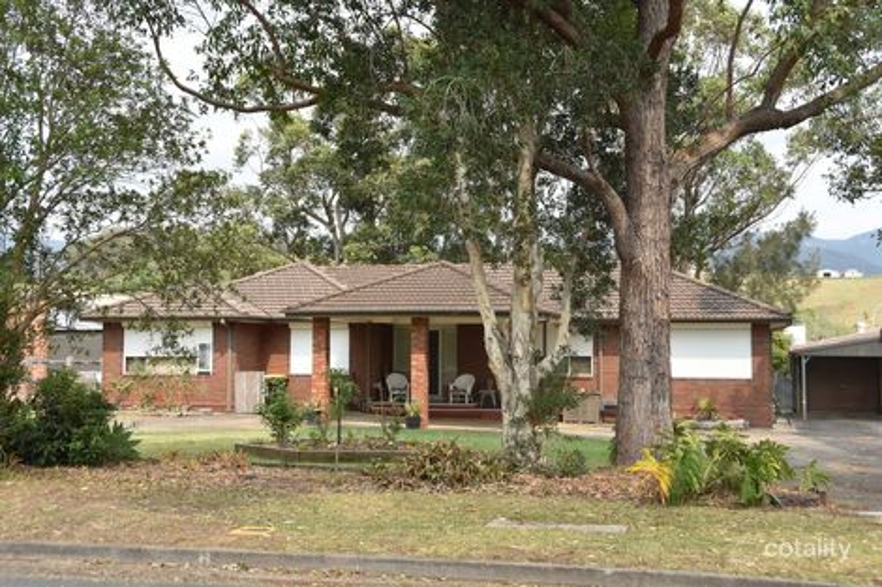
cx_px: 441
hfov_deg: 41.1
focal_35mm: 48
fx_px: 1176
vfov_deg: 28.1
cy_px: 294
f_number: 8
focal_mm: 32
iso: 360
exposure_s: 1/500
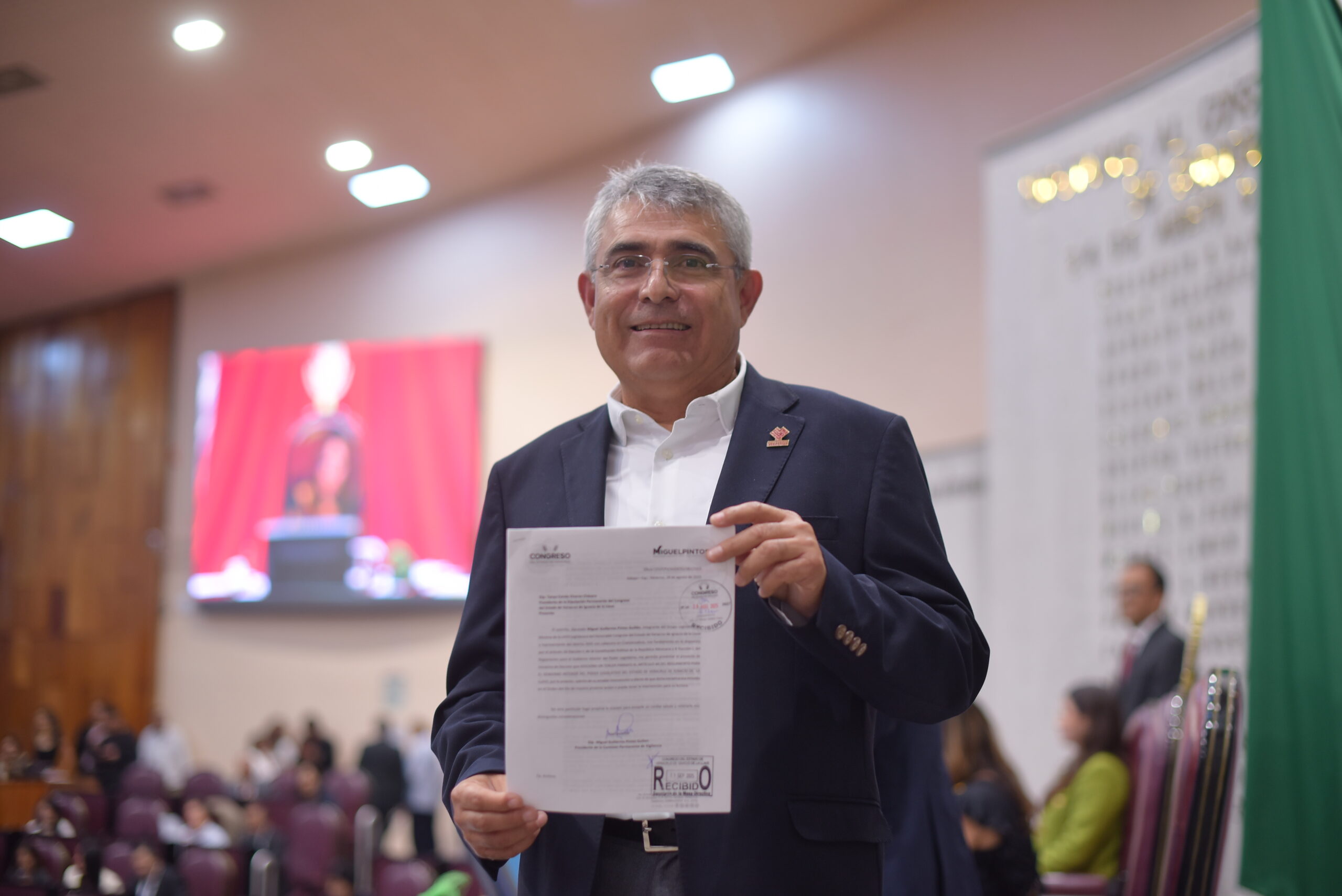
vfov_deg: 27.0
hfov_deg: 39.6
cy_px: 448
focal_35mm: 50
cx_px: 671
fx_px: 1865
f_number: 1.4
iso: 500
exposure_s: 1/160
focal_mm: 50
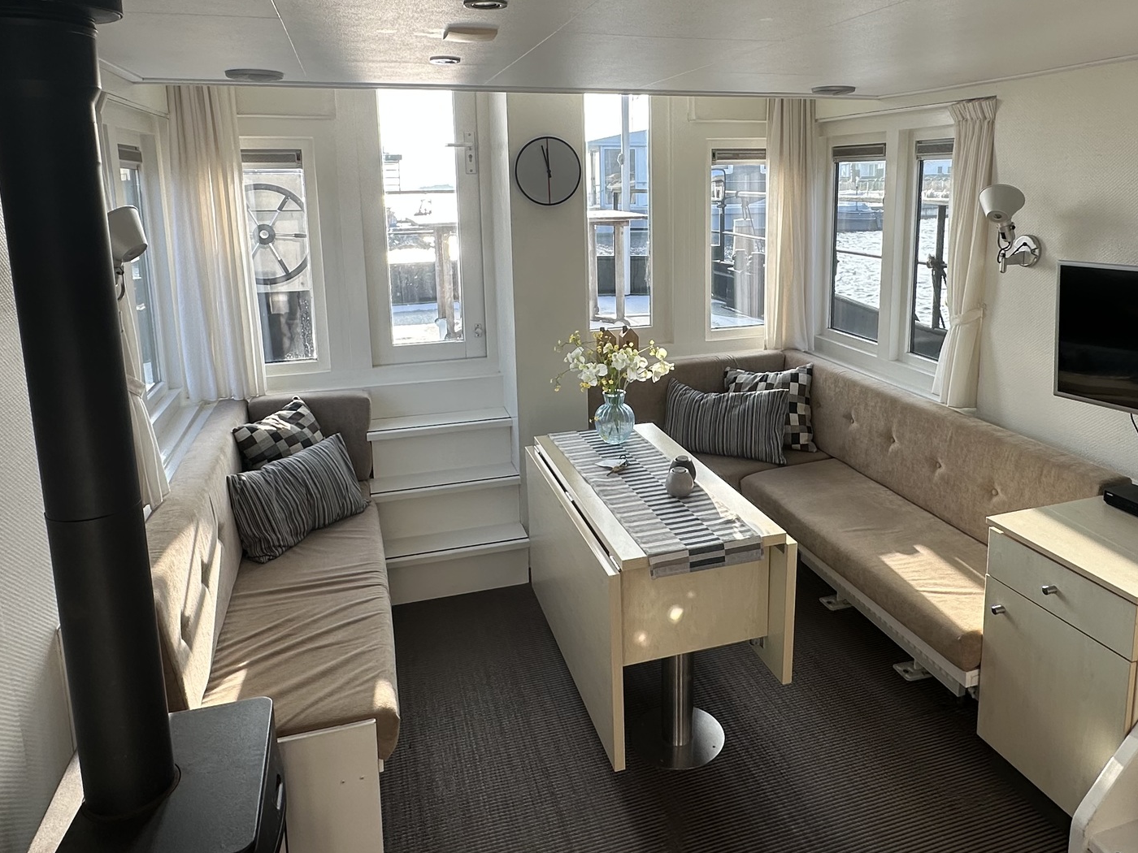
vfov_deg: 54.2
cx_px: 623
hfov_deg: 69.2
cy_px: 318
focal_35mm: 25
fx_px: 822
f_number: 2.2
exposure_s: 1/356
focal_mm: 2.22
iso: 40
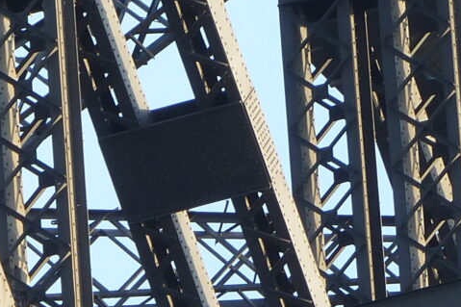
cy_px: 623
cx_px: -285
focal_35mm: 1169
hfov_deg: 1.8
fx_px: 14964
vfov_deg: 1.2
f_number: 4
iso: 100
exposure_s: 1/160
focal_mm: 47.4
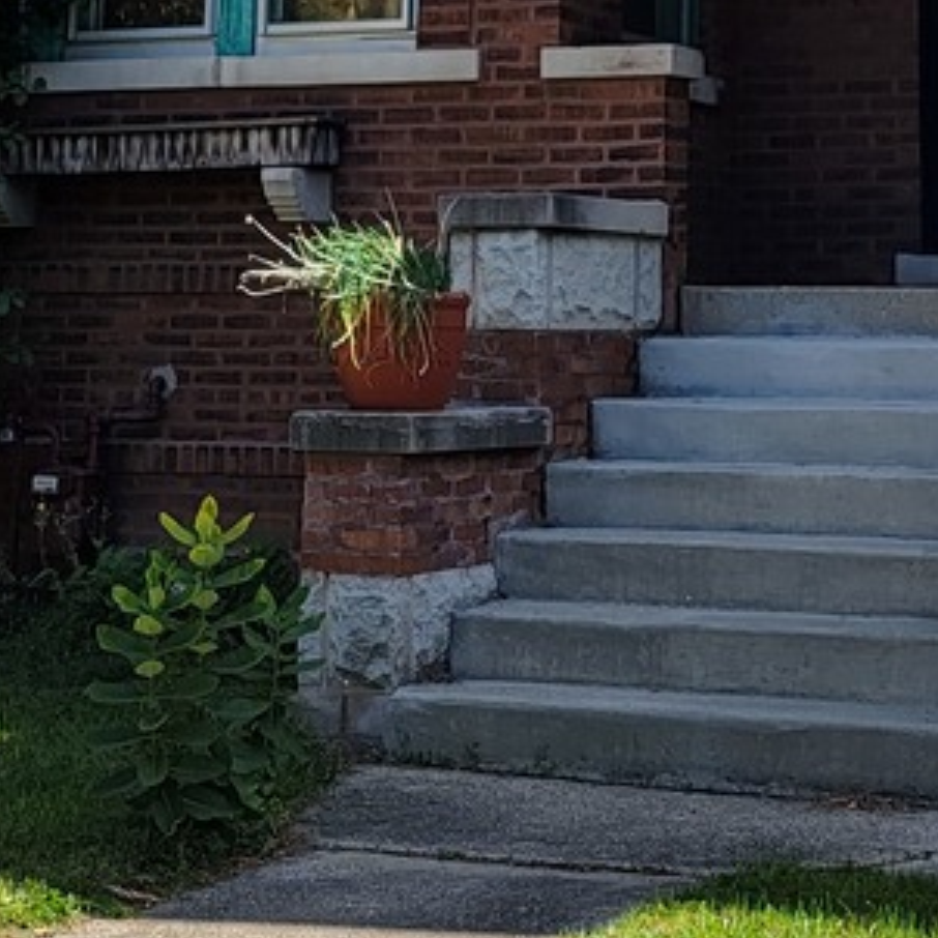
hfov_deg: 17.2
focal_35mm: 101
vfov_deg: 16.4
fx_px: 3096
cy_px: -245
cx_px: 655
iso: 16
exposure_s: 1/519
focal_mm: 6.7
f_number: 1.8
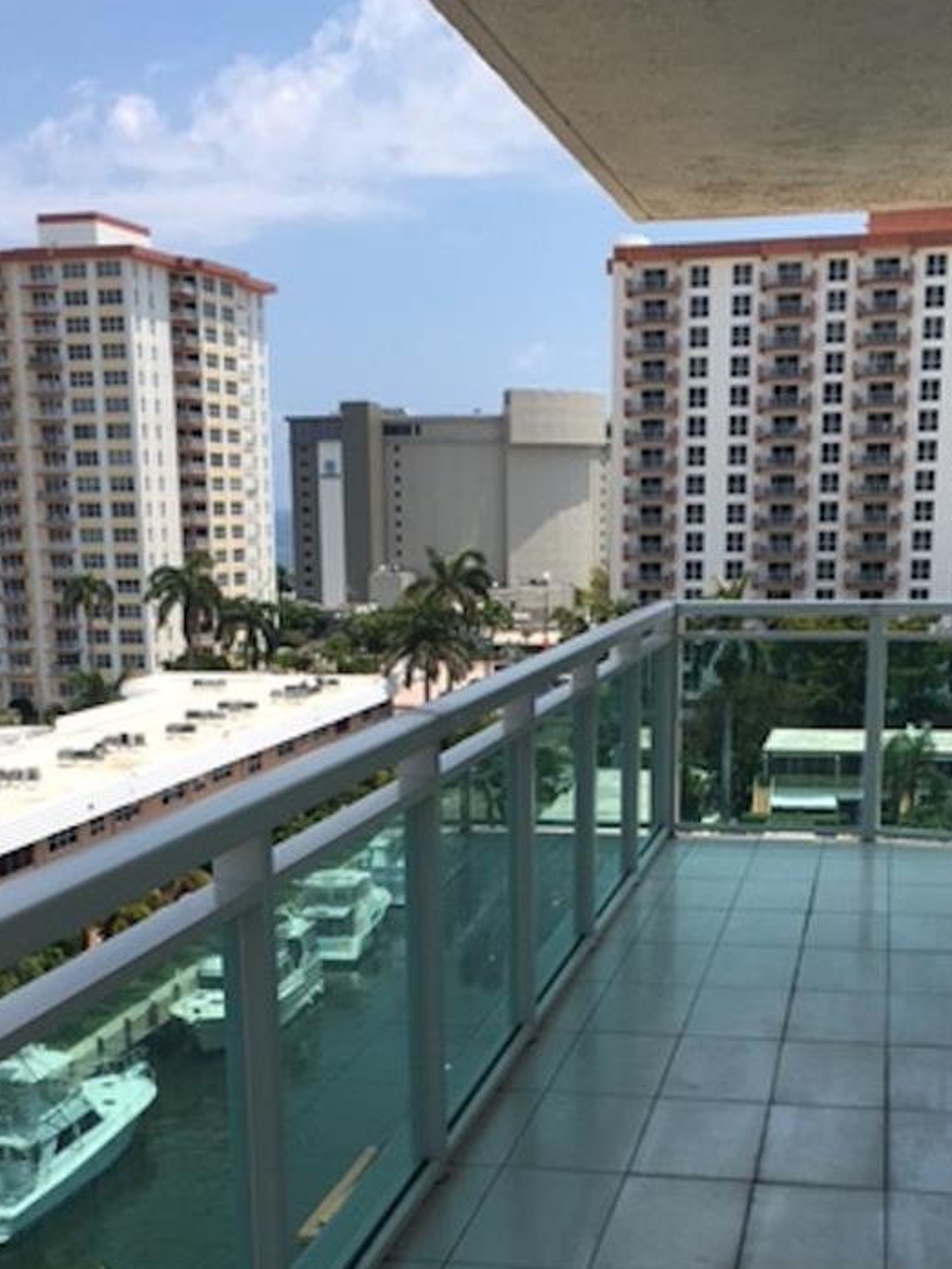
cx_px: 487
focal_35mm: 50
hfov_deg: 29.1
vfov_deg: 37.1
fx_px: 1833
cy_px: 983
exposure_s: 1/1876
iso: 25
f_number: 2.2
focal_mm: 4.15
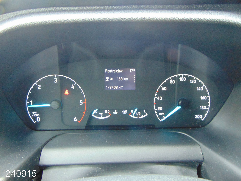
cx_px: 120
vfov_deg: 54.9
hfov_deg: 69.4
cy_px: 90
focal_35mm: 25
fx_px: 174
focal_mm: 4.5
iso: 400
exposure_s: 1/20
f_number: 3
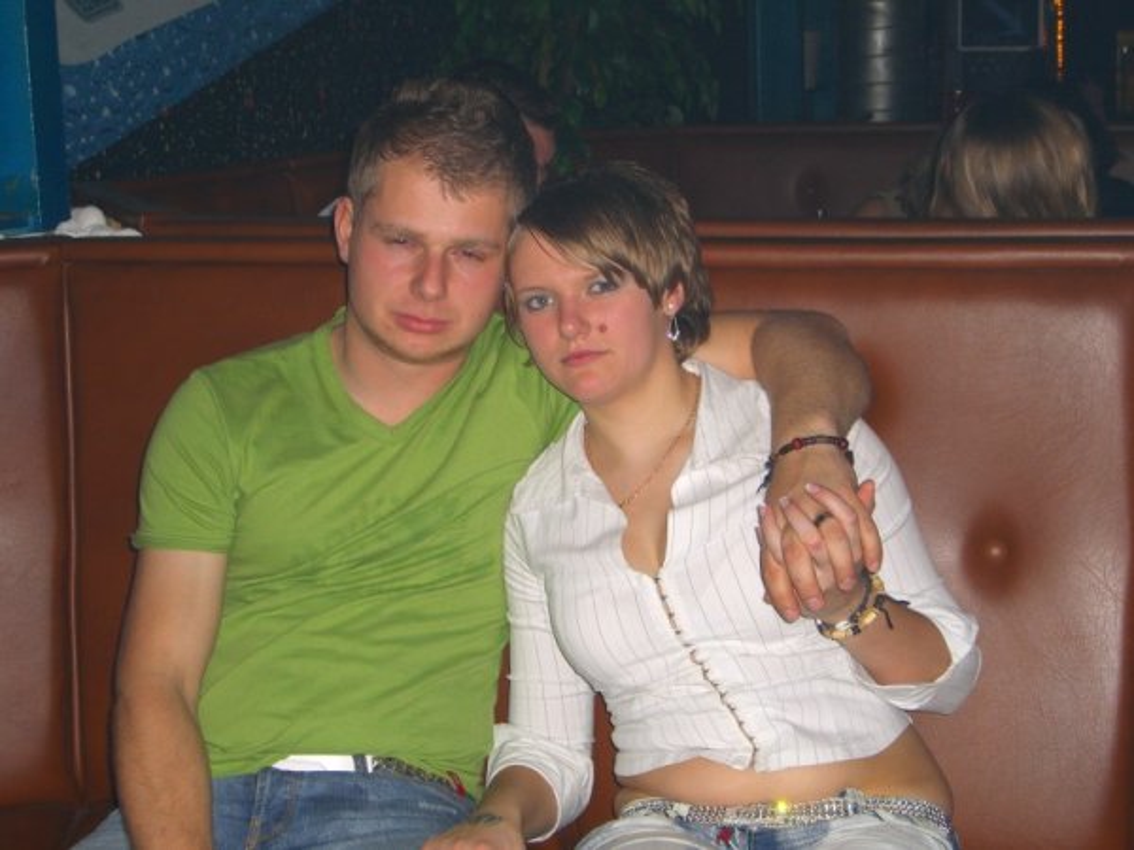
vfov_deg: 25.7
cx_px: 567
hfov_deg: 33.8
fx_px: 1867
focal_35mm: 57
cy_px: 425
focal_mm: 11.8
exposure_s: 1/60
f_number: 3.6
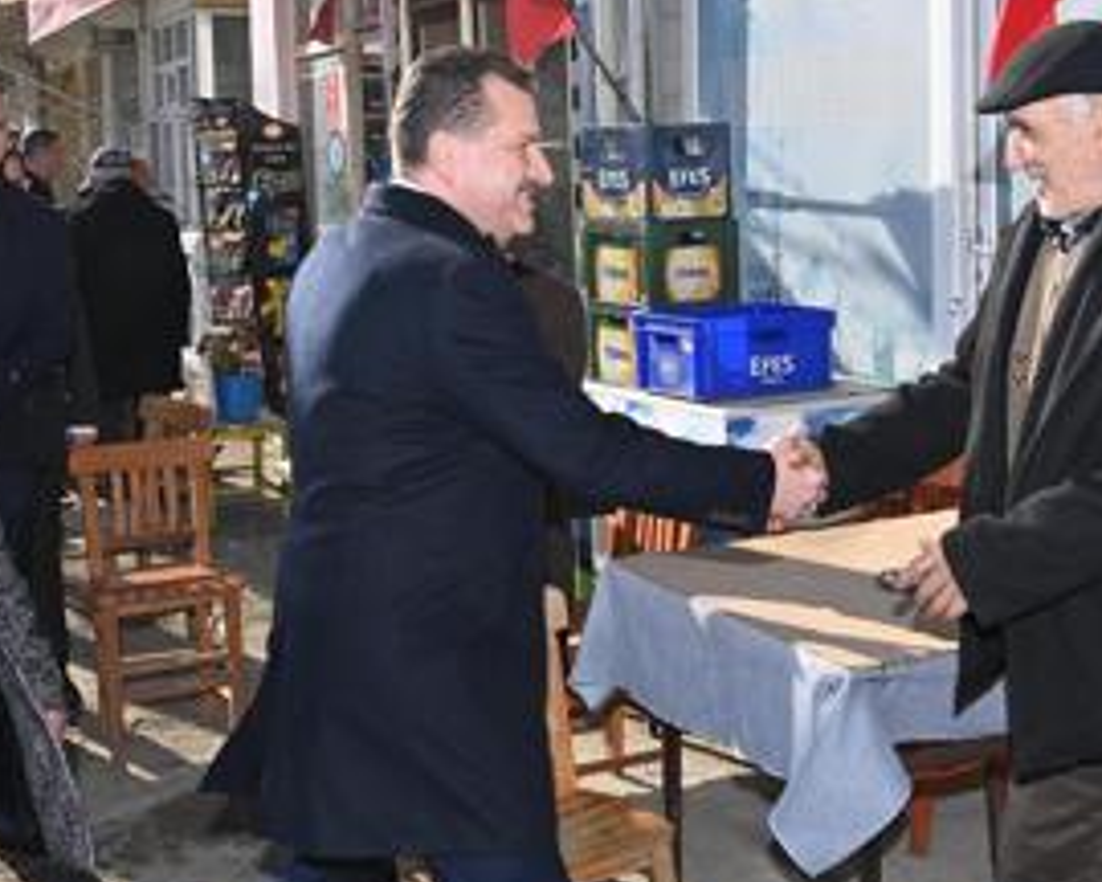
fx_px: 1892
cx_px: 739
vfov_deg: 26.1
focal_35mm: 58
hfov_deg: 32.2
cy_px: 282
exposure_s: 1/250
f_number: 7.1
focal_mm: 32
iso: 100
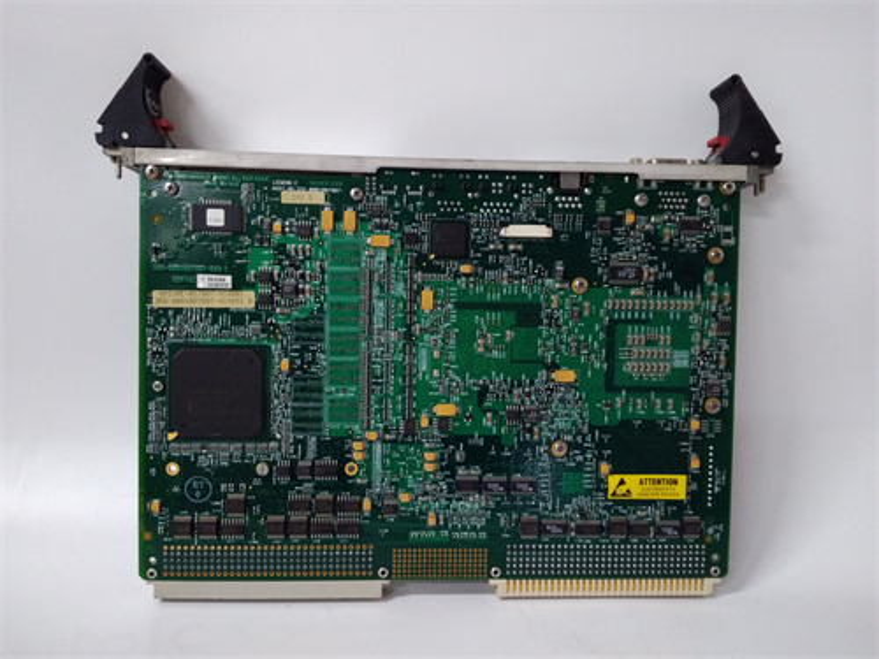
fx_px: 686
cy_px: 330
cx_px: 440
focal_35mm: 27
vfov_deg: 51.4
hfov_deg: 65.3
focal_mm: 3.79
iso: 617
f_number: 2
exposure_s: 1/33
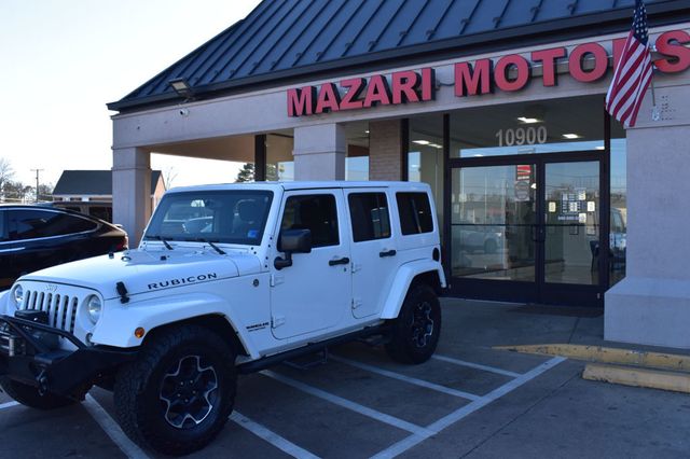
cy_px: 230
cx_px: 345
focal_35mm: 33
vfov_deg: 39.9
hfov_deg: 57.2
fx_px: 632
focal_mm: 22
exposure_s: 1/320
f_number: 10
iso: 400
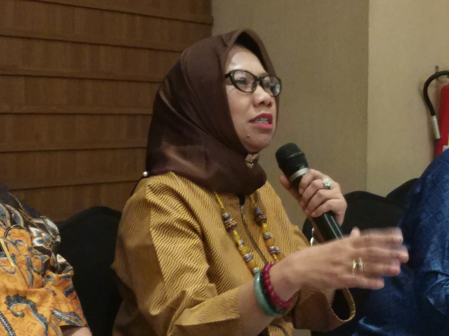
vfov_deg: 58.8
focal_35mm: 23
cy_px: 168
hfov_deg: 73.9
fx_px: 298
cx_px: 224
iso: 1600
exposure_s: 1/25
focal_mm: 4.06
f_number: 2
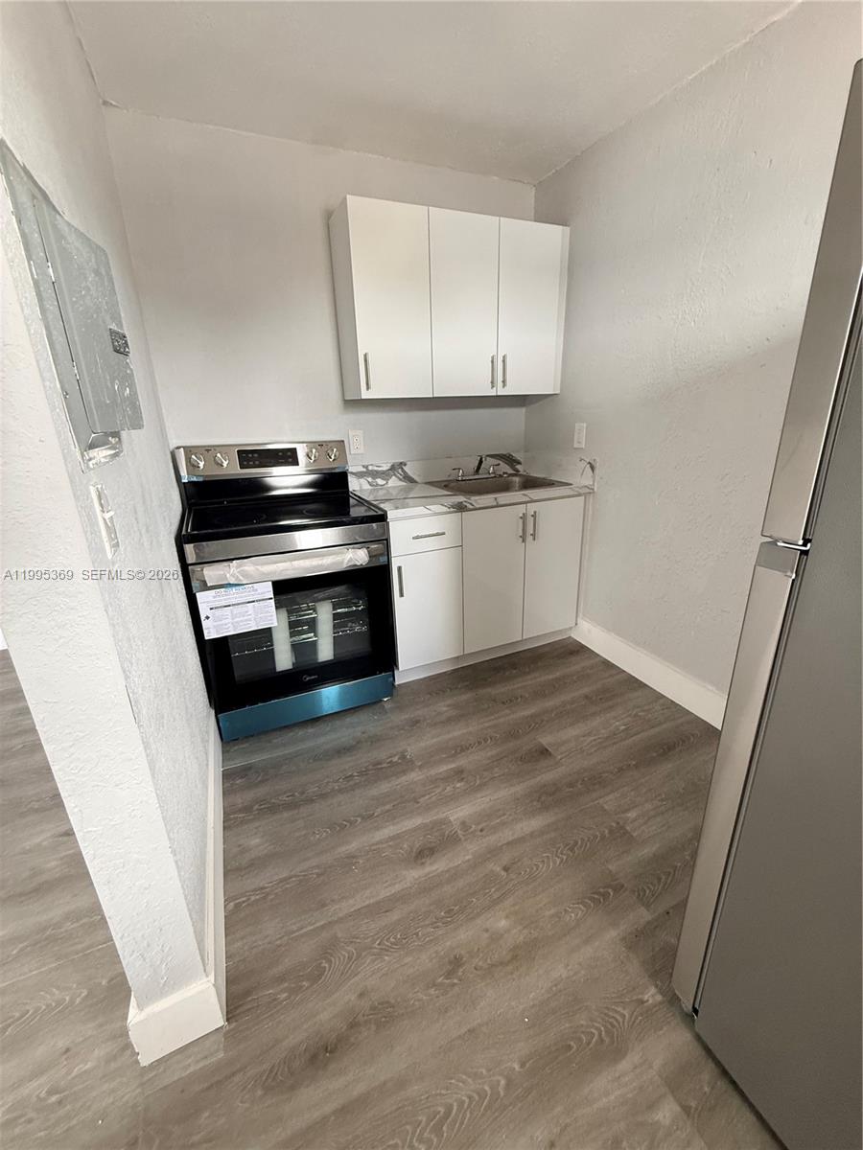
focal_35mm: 14
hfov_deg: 85.7
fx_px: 465
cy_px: 575
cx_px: 432
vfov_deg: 102.1
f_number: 2.2
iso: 250
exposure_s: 1/99
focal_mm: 2.22
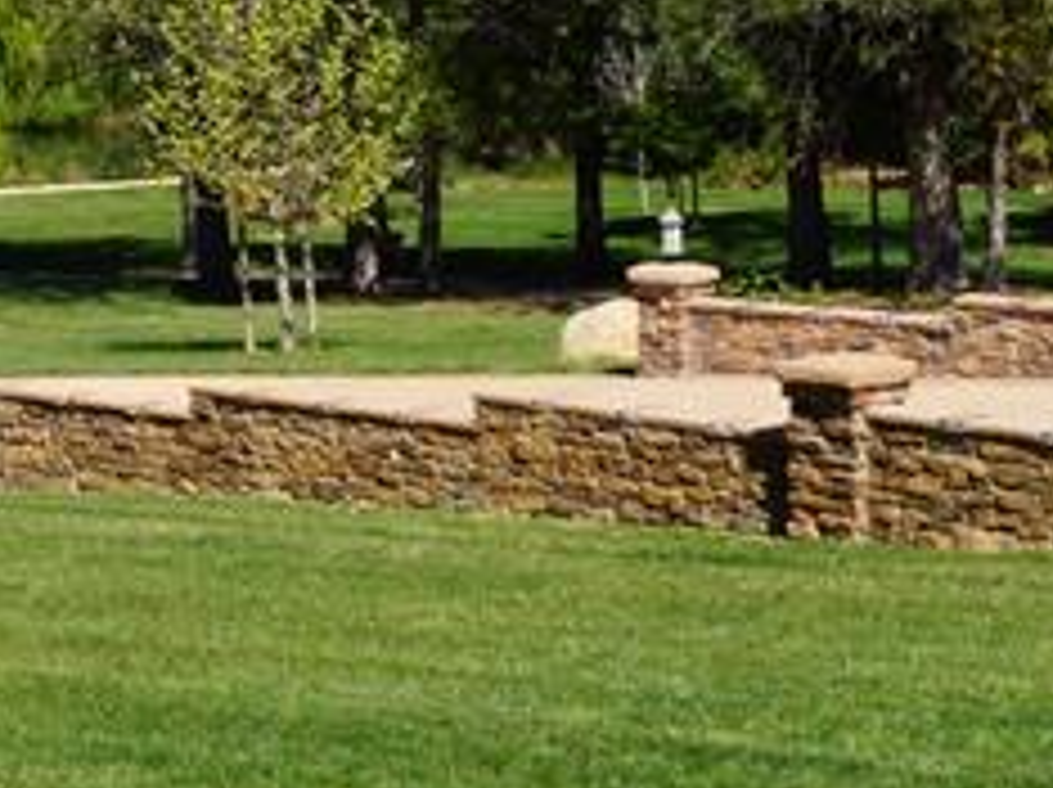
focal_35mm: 128
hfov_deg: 14.4
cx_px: -513
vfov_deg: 11.4
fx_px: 3890
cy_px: -27
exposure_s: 1/160
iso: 100
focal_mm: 18
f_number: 13
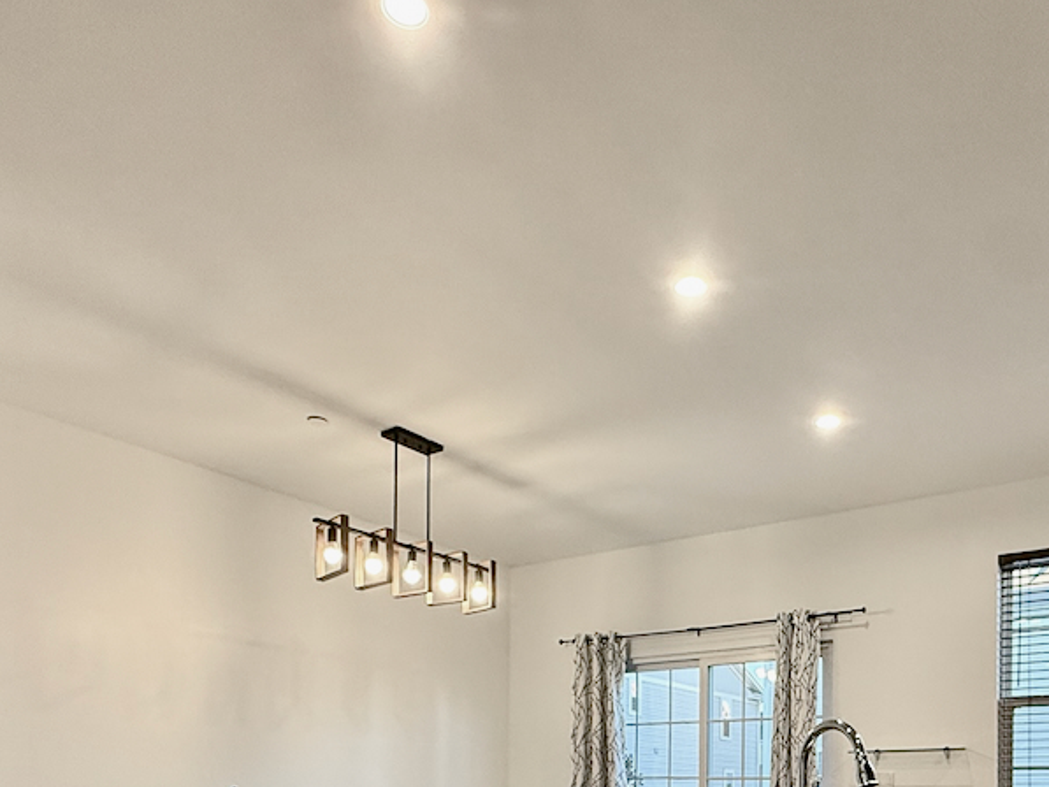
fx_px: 909
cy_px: 803
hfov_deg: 59.3
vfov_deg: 40.5
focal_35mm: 30
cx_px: 647
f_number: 2.2
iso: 320
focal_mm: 2.22
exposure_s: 1/120
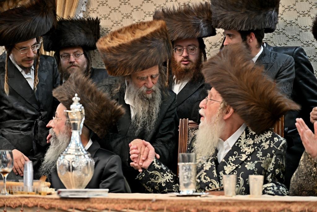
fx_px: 766
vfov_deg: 15.7
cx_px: 158
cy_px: 106
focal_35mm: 87
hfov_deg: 23.4
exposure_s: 1/160
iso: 640
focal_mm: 87
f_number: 4
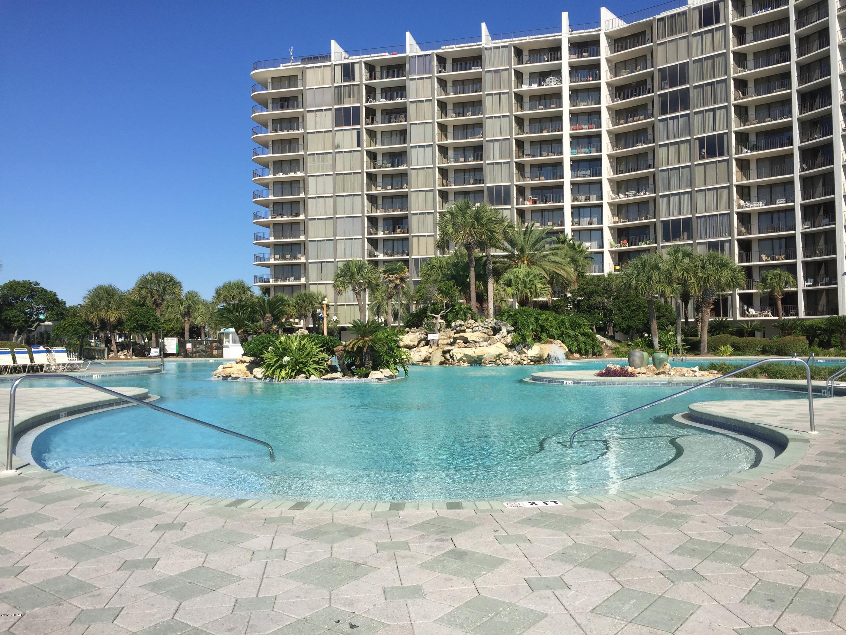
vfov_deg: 48.2
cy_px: 318
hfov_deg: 61.7
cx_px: 423
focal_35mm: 29
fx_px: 709
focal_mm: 4.15
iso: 32
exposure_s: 1/2639
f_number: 2.2
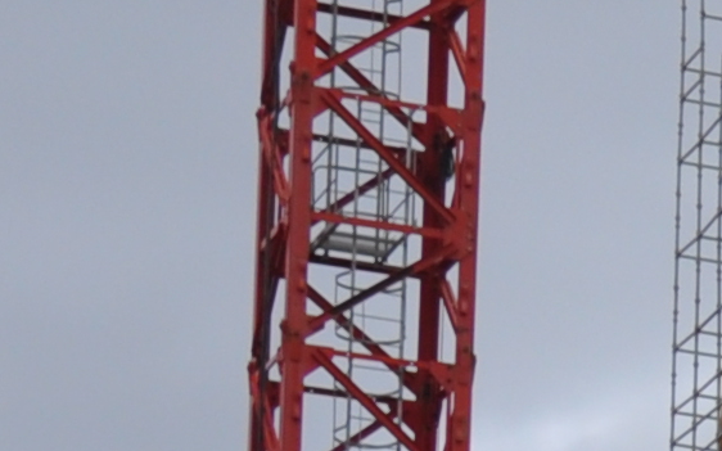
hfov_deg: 6.1
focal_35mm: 303
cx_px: 2628
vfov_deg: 4.2
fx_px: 5961
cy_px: 1176
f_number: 9
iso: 200
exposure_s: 1/320
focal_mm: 26
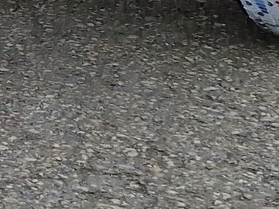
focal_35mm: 175
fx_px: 1410
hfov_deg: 10.7
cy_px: -396
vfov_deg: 7.5
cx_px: -206
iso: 50
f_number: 1.8
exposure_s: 1/776
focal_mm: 5.4
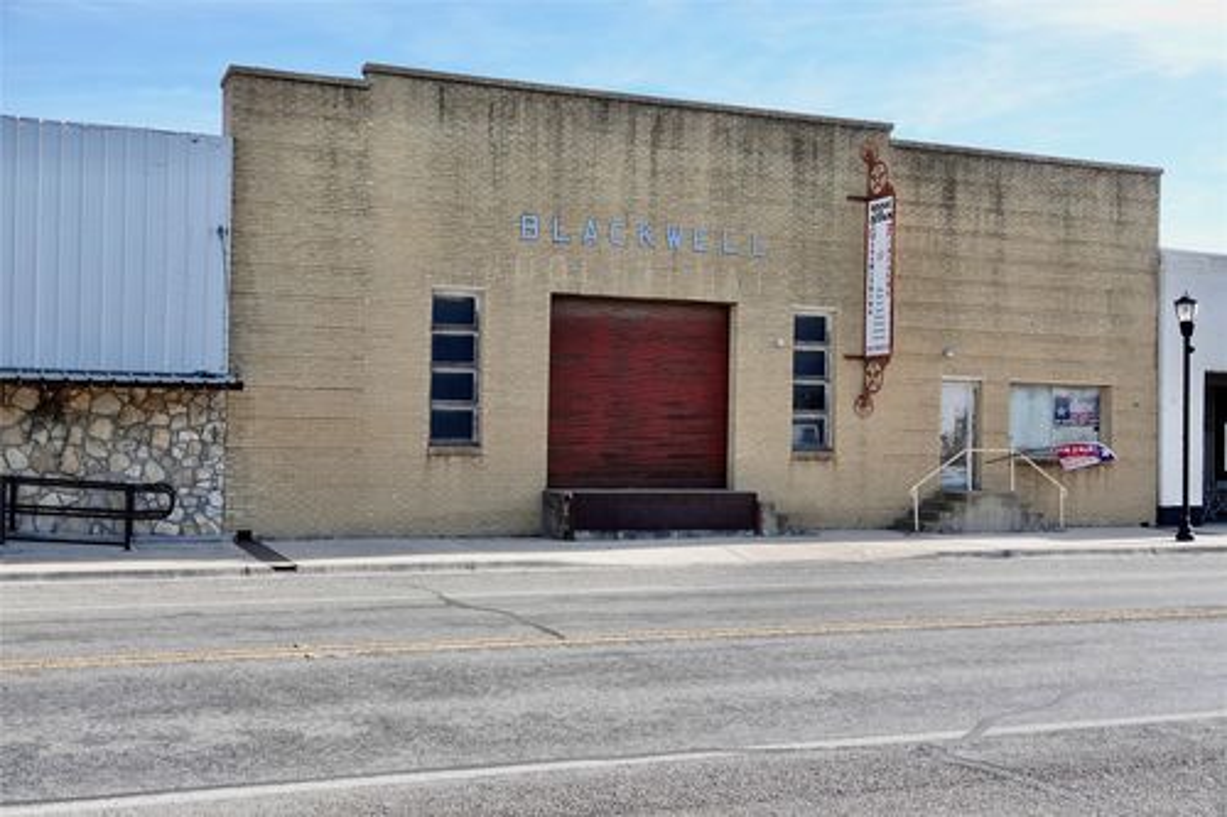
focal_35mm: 40
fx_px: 1363
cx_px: 614
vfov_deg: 33.4
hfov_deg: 48.5
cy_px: 408
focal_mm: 14.65
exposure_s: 1/640
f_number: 3.2
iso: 100
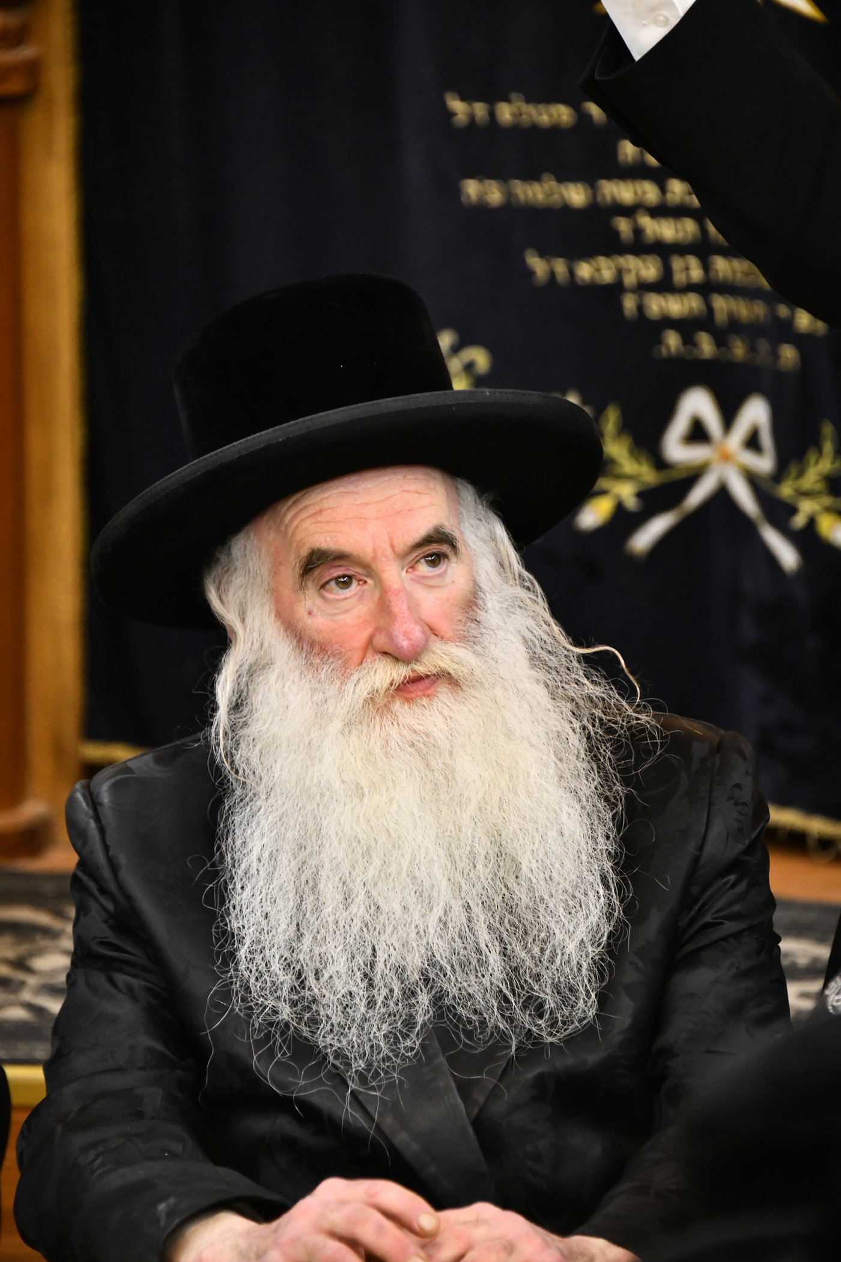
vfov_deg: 10.8
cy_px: 631
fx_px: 6657
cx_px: 420
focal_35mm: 190
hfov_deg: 7.2
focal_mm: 190
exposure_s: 1/125
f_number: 5.6
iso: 2000
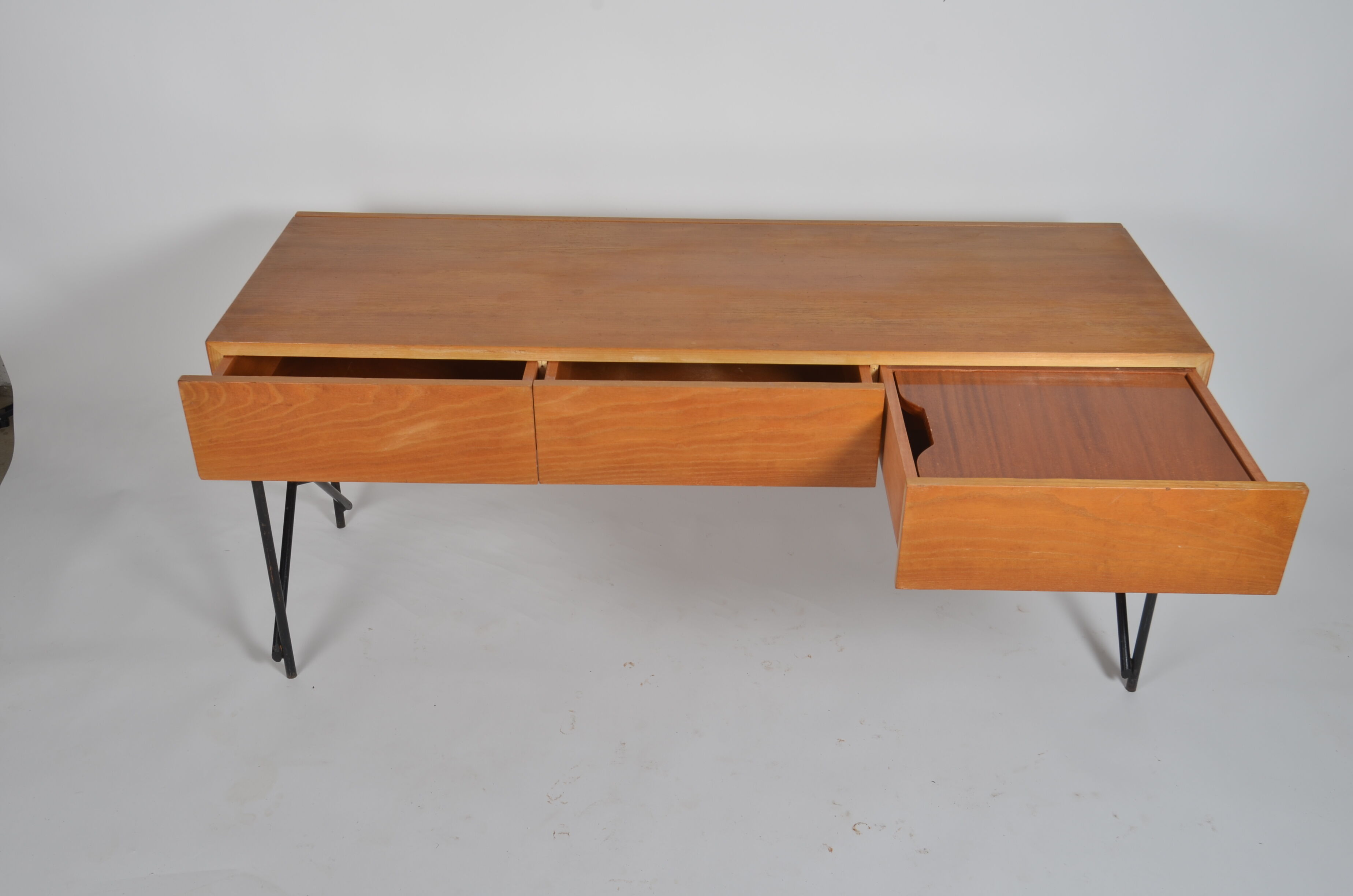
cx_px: 676
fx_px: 1350
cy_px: 448
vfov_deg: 36.7
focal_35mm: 36
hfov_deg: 53.2
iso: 100
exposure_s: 1/125
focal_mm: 24
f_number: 11
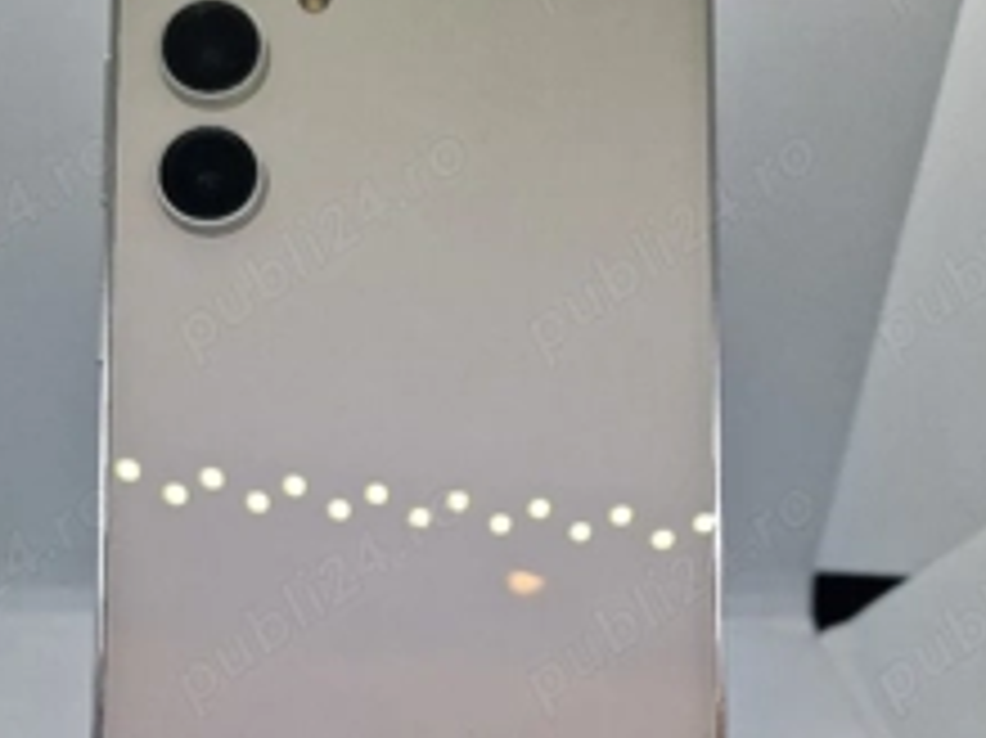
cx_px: 410
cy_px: 648
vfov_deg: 32.8
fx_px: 1196
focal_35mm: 42
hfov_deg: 44.6
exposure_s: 1/182
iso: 50
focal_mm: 6.4
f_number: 1.8
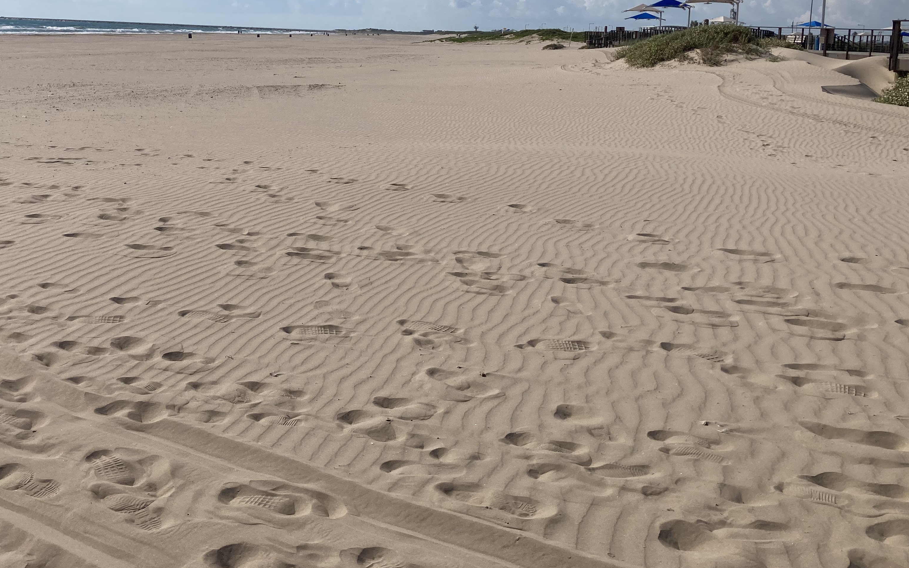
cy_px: 152
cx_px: 339
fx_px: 966
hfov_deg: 49.9
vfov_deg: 32.2
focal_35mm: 39
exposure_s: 1/8130
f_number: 1.8
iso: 25
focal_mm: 3.99
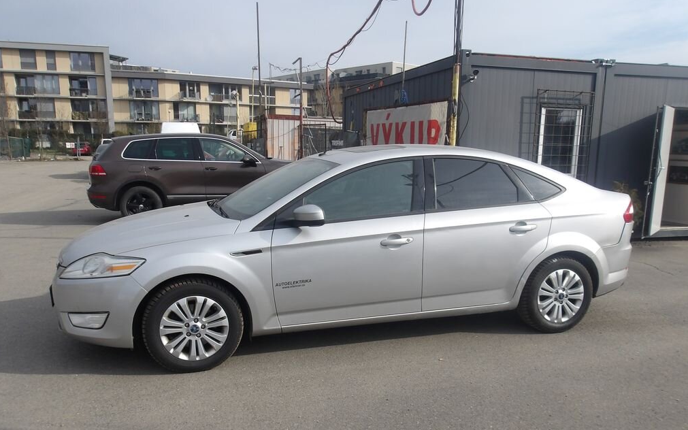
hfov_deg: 64.6
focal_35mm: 29
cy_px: 259
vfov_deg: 42.9
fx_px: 544
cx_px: 346
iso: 100
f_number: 10.4
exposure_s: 1/141
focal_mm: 4.9
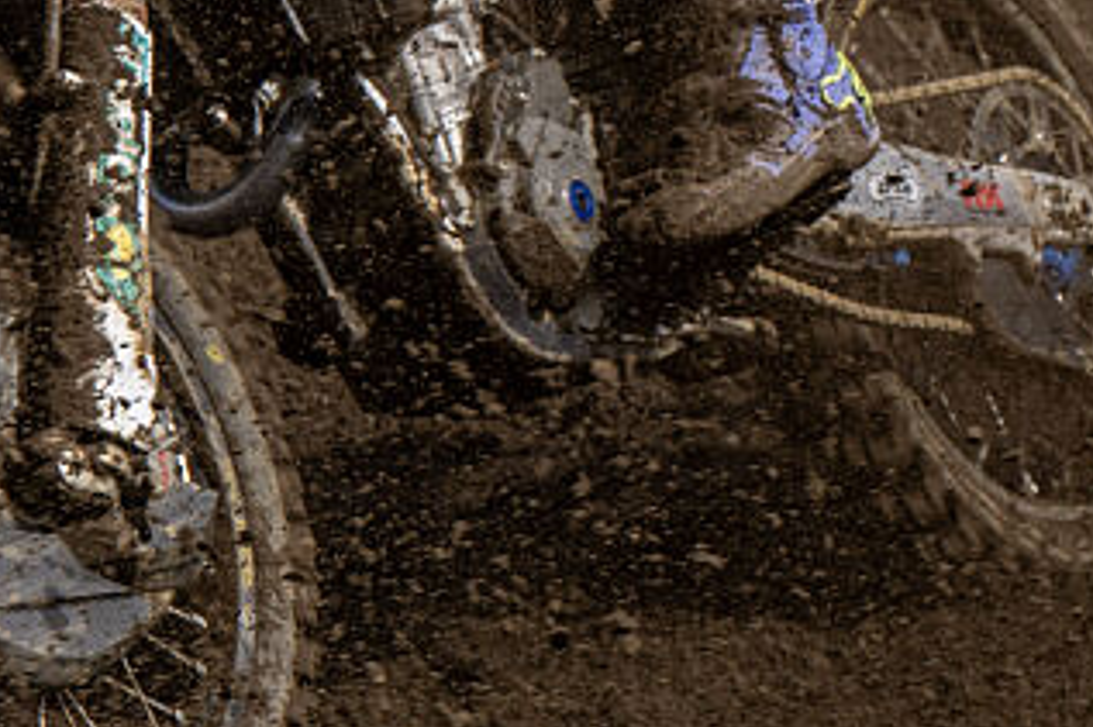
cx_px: 821
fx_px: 9012
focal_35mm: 297
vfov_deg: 4.6
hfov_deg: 6.9
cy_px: -372
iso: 200
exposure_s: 1/1250
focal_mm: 76
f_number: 6.3
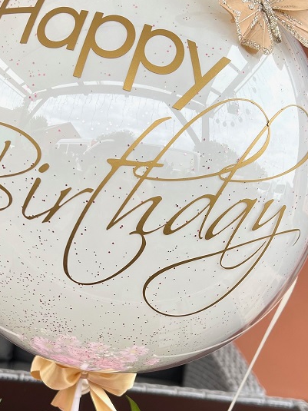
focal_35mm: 49
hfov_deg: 29.6
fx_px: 582
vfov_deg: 38.3
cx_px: 118
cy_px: 285
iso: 40
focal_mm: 5.7
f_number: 1.5
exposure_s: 1/121
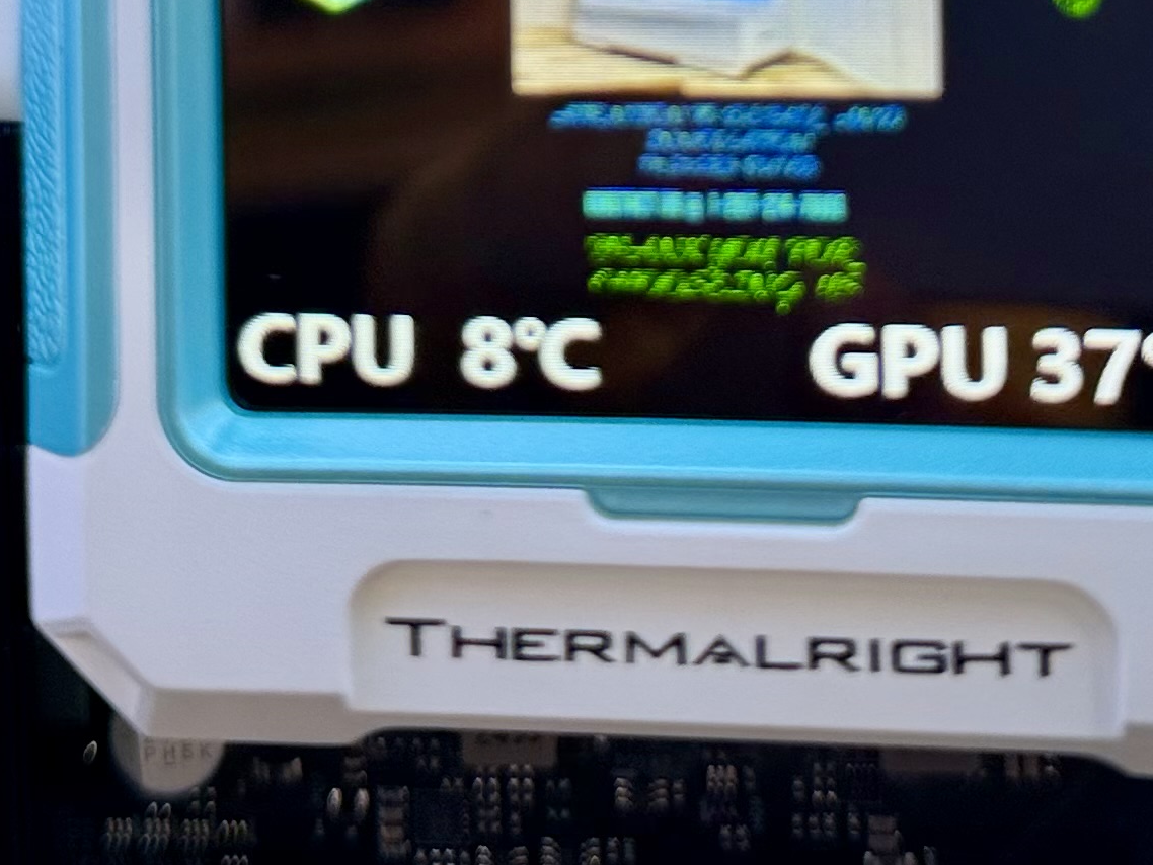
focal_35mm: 85
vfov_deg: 16.5
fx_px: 2832
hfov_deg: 23.0
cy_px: -228
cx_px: 496
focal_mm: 6.76
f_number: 1.78
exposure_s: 1/120
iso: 125
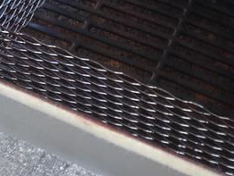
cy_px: -81
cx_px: 134
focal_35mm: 113
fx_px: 764
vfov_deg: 12.5
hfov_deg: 17.4
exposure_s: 1/30
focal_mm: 4.12
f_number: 2.4
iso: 64
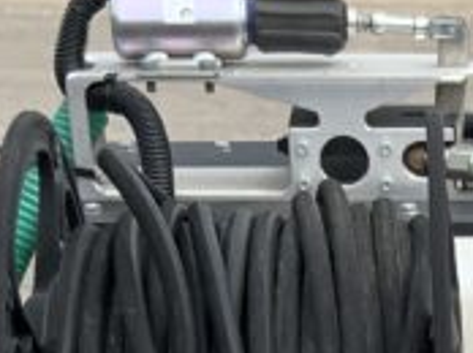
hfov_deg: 11.2
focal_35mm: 171
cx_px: 671
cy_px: 880
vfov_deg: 7.9
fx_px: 2333
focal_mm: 3
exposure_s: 1/962
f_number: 1.8
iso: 16
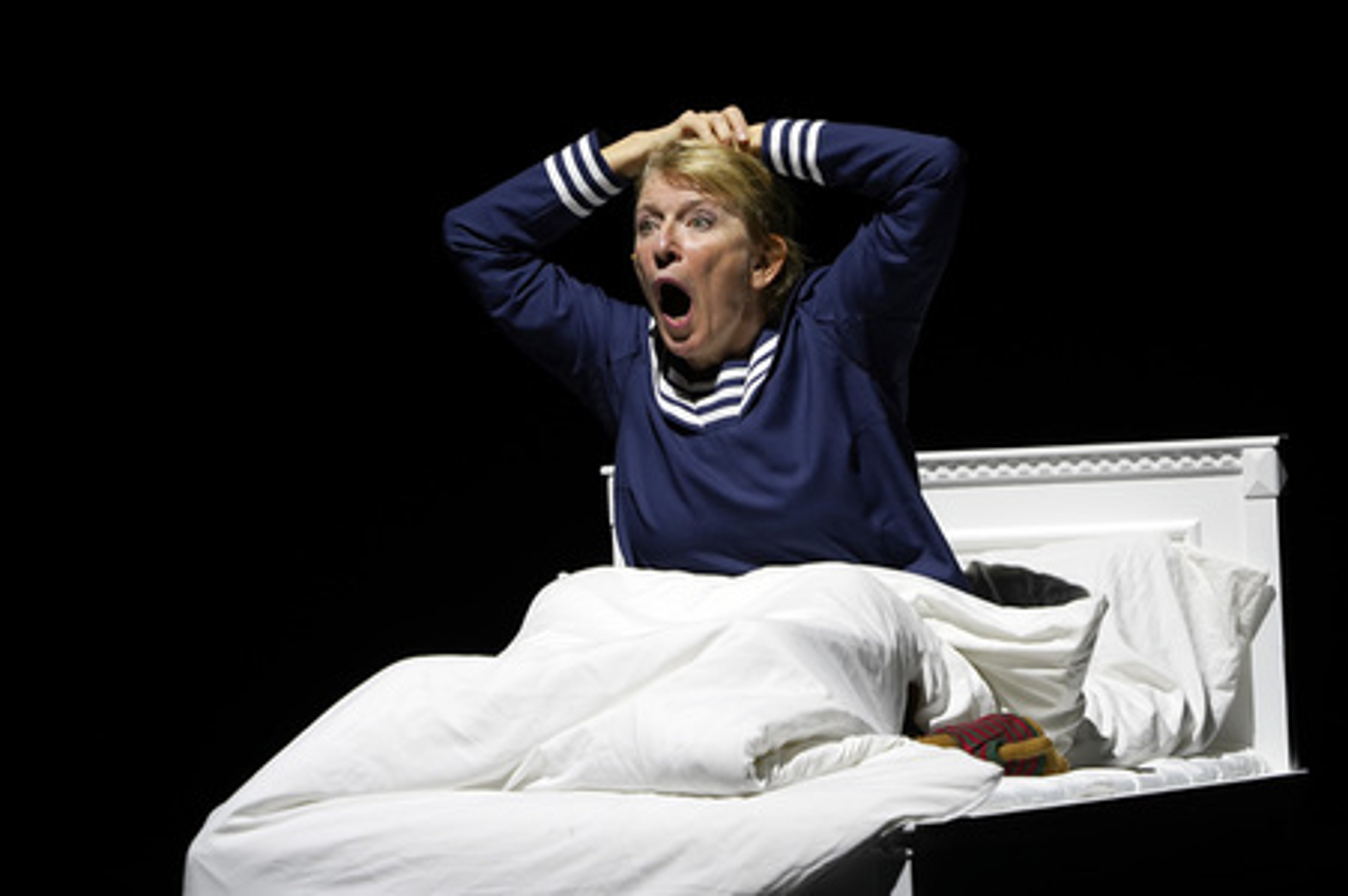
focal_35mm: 422
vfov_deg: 3.3
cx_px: 674
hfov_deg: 4.9
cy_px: 448
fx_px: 15790
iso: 1600
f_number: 7.1
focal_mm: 422
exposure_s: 1/400
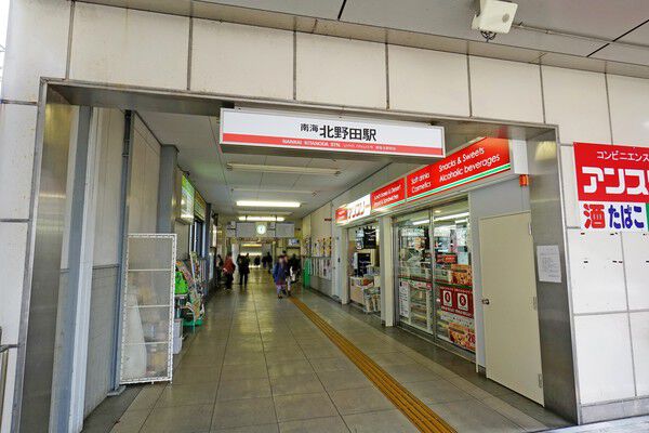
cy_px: 216
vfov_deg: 67.4
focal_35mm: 18
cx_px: 324
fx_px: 324
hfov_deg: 90.0
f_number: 11
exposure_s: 1/60
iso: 800
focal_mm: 12
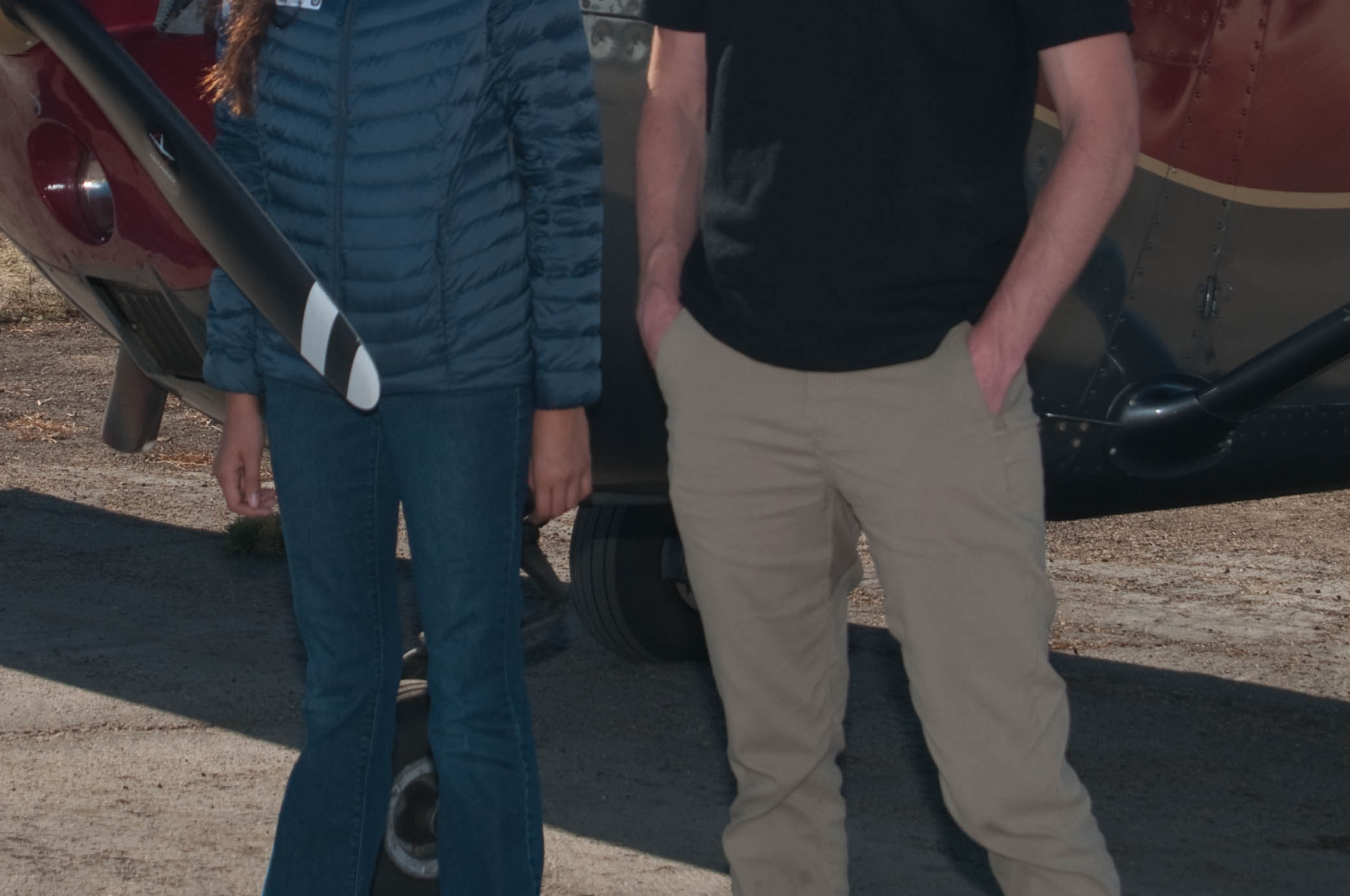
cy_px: 101
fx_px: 4644
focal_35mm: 124
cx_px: 379
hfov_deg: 16.5
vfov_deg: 11.0
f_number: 6.3
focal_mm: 40
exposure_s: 1/125
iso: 100
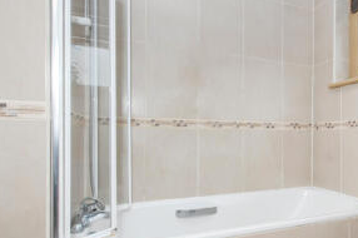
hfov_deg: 67.6
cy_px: 135
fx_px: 248
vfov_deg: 51.0
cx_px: 263
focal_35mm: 25
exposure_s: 1/125
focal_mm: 10
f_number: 9
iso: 400
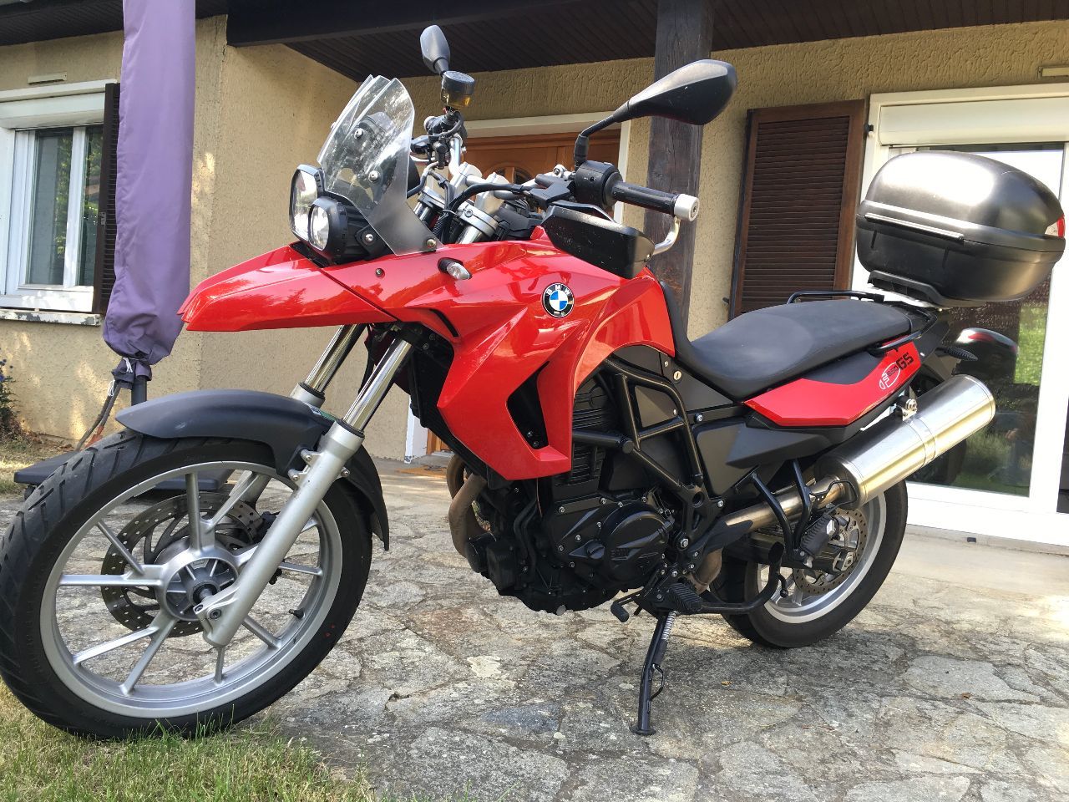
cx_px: 534
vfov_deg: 48.2
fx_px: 896
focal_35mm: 29
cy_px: 401
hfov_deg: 61.7
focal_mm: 4.15
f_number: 2.2
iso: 25
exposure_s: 1/100
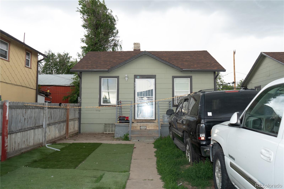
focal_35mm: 29
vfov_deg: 44.9
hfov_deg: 63.7
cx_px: 142
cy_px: 94
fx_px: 229
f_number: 5
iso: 800
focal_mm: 29
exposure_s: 1/250
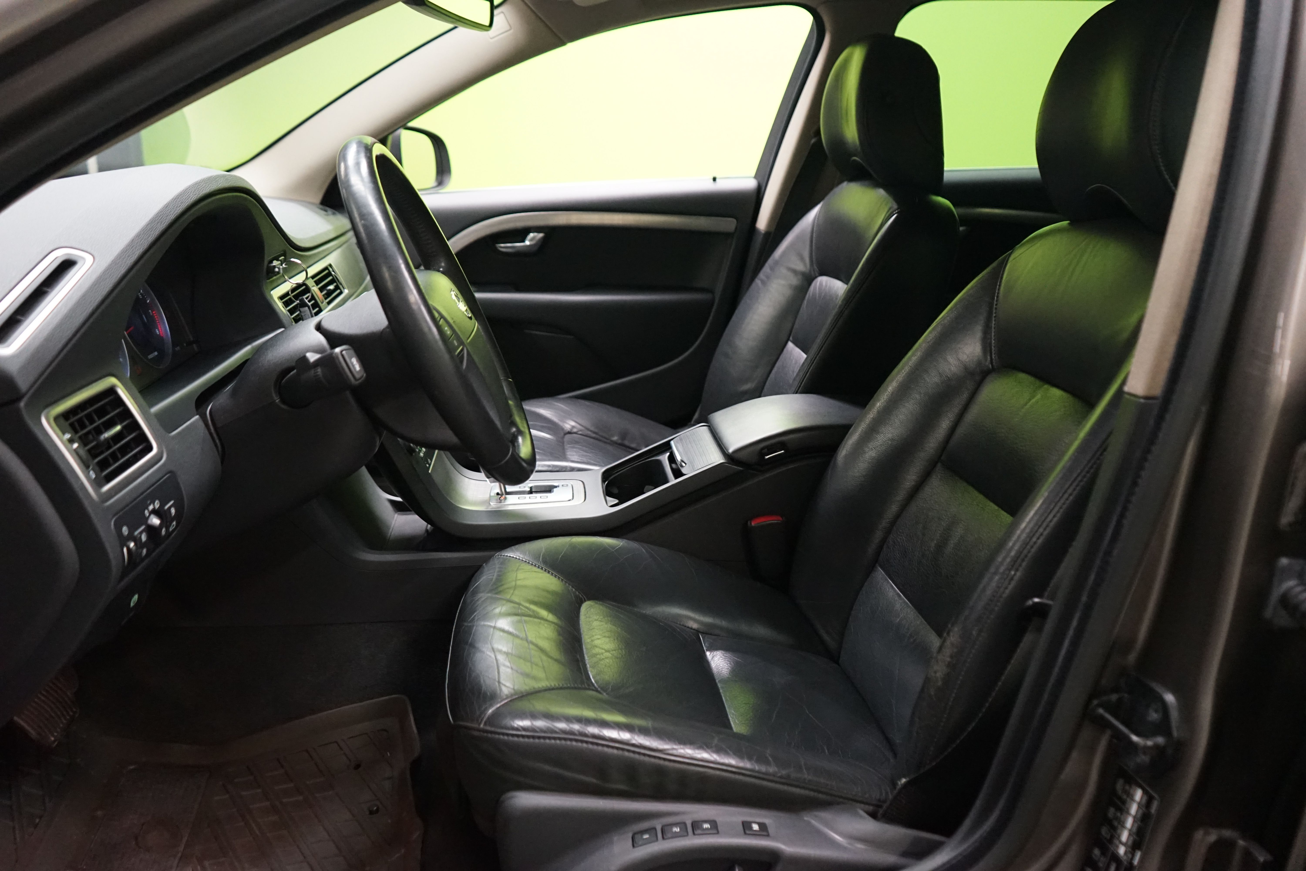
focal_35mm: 28
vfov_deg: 46.4
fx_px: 1016
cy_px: 436
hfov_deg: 65.5
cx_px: 653
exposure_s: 1/160
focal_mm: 28
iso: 5000
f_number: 3.5
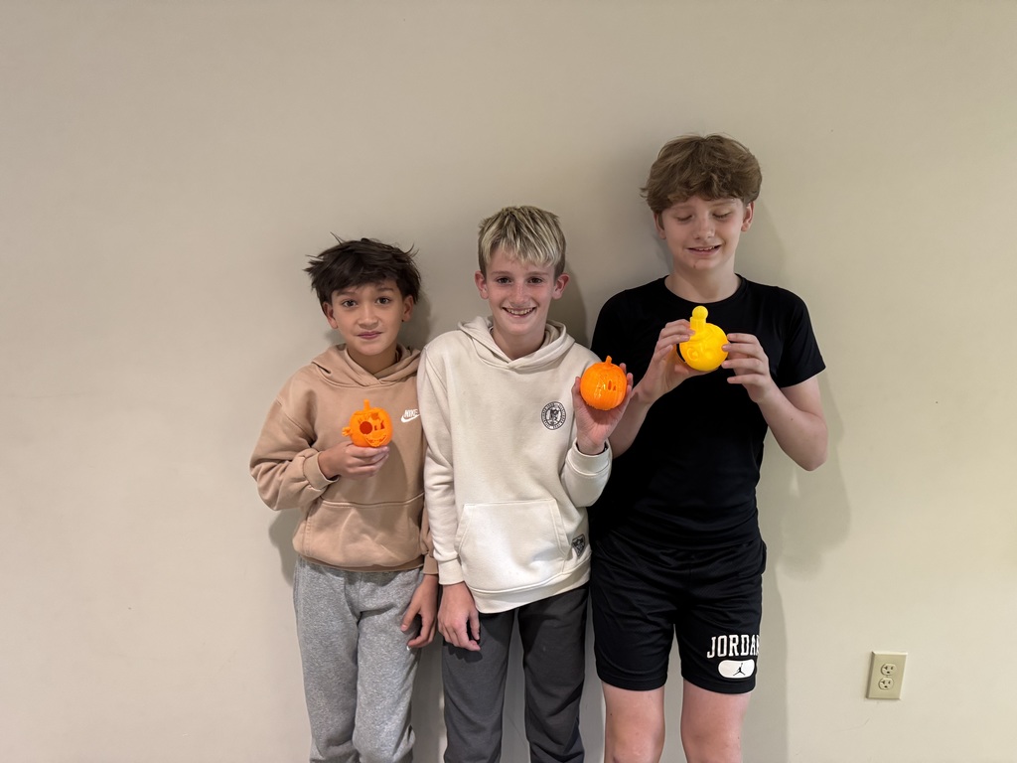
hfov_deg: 71.6
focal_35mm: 24
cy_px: 382
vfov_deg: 56.8
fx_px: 705
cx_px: 508
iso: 400
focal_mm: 6.76
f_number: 1.78
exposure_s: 1/60
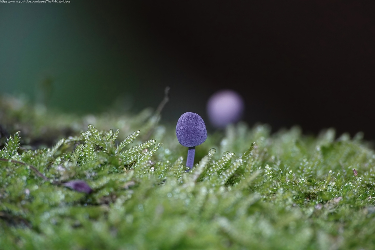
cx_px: 188
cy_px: 125
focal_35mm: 214
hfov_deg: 9.6
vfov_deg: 6.4
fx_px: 2229
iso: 1000
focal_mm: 78.39
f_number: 4
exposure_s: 1/250
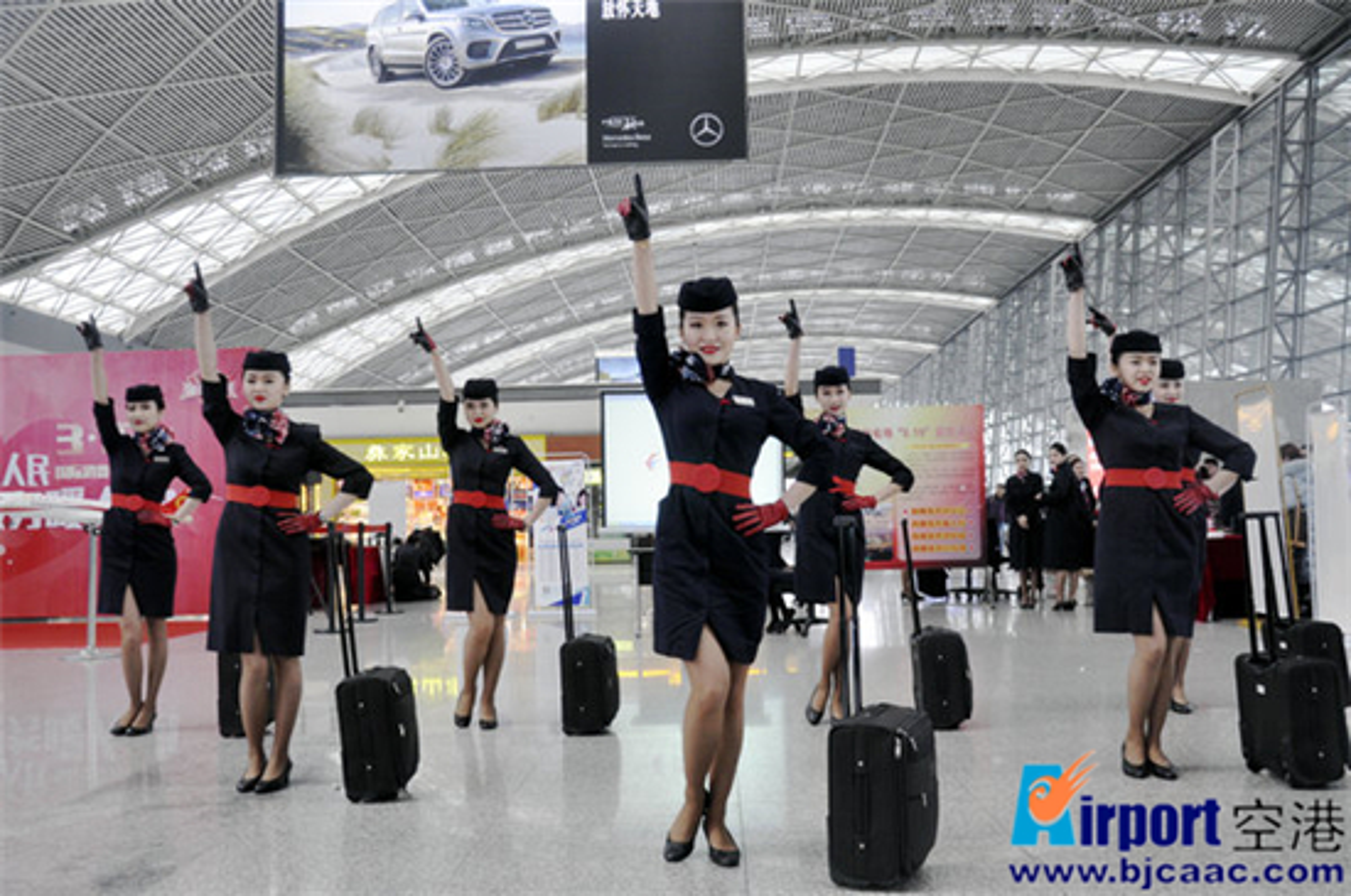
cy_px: 448
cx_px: 676
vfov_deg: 39.9
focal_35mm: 33
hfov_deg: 57.3
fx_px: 1237
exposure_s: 1/60
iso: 640
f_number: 4
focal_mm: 22
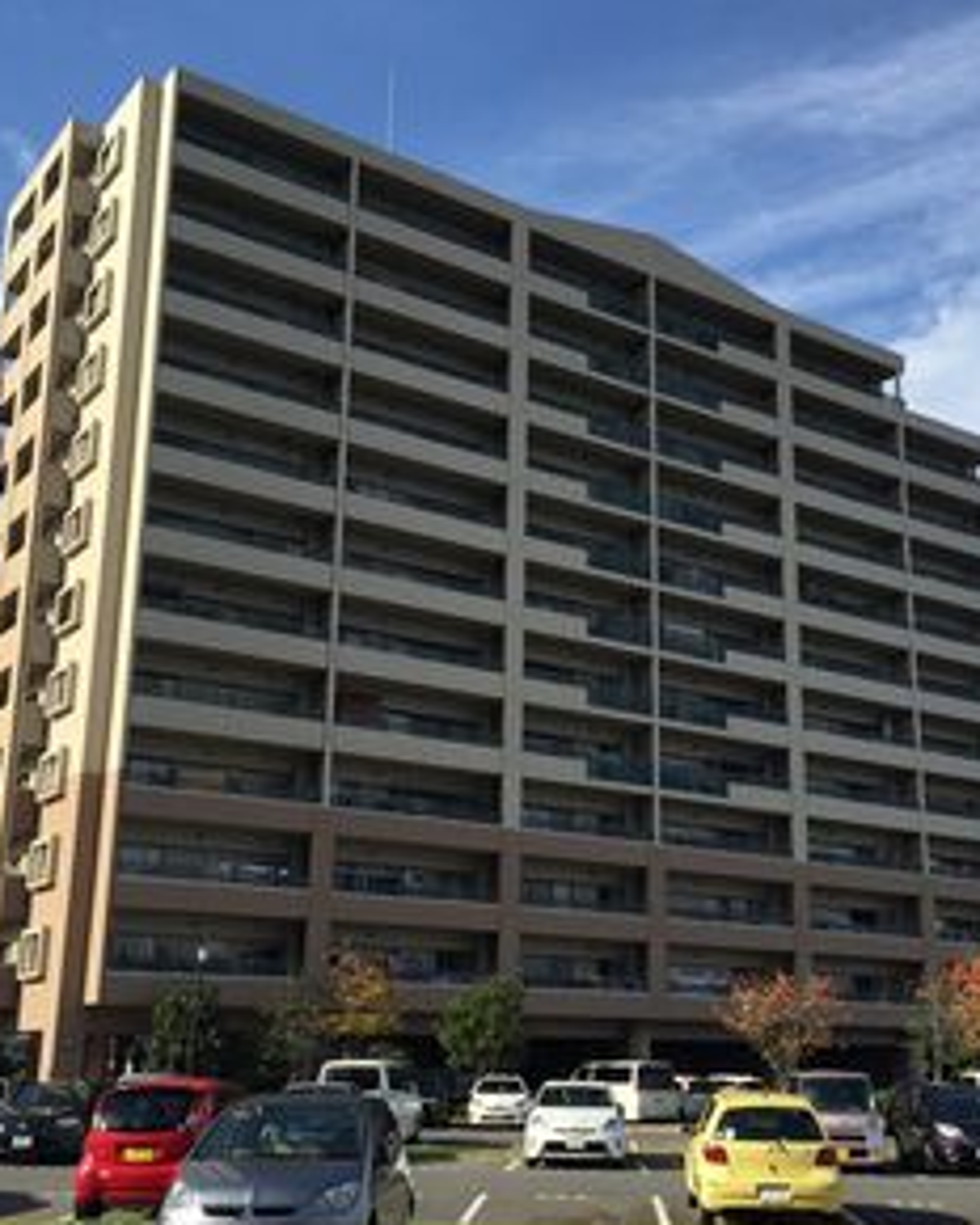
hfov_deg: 36.4
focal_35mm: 41
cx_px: 566
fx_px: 1486
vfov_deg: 44.8
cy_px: 653
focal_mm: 4.15
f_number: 2.2
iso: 32
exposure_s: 1/1721
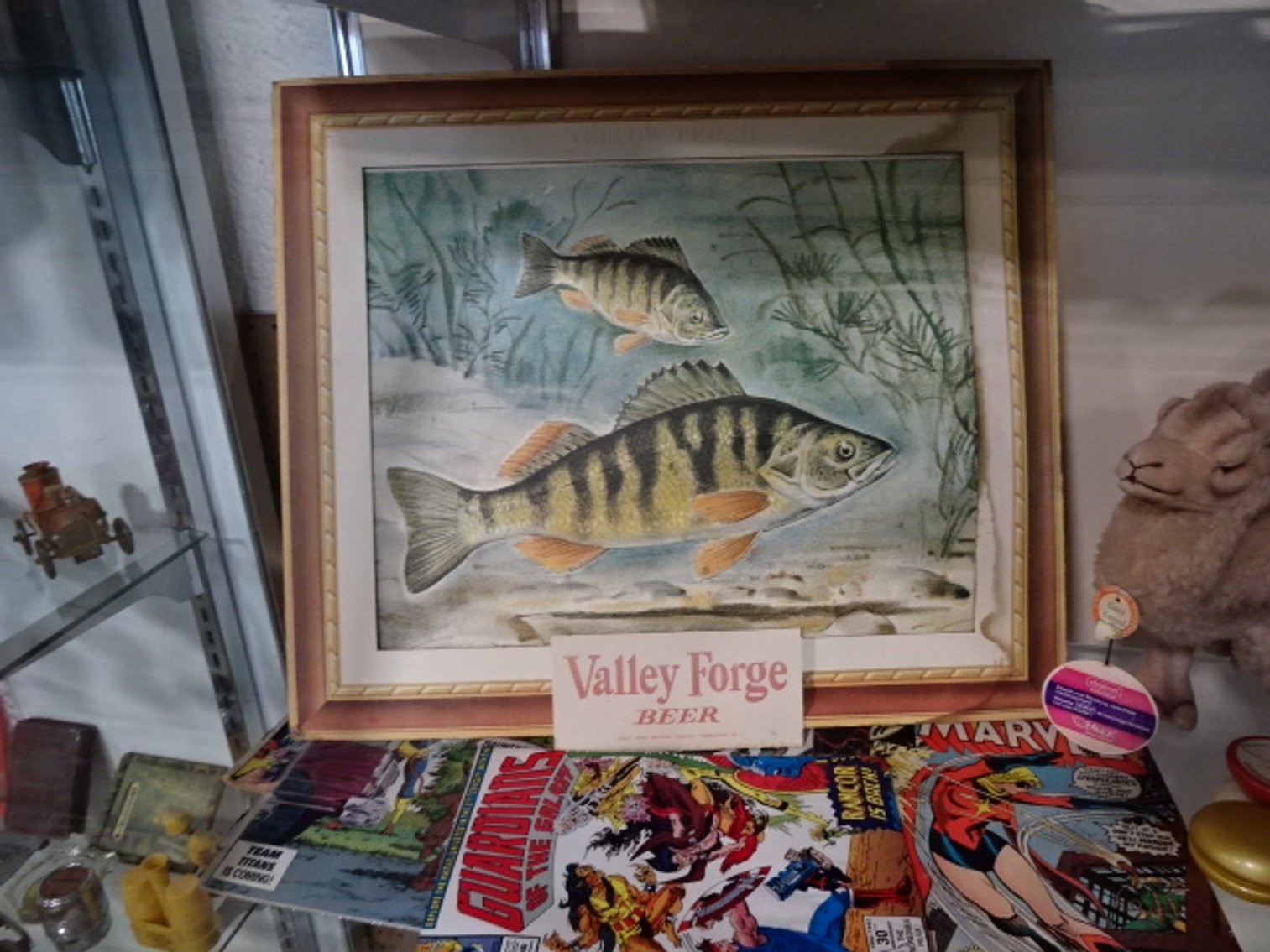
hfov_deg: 71.6
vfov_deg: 56.8
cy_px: 476
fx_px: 881
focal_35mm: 24
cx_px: 635
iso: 400
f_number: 3.5
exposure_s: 1/30
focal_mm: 4.1
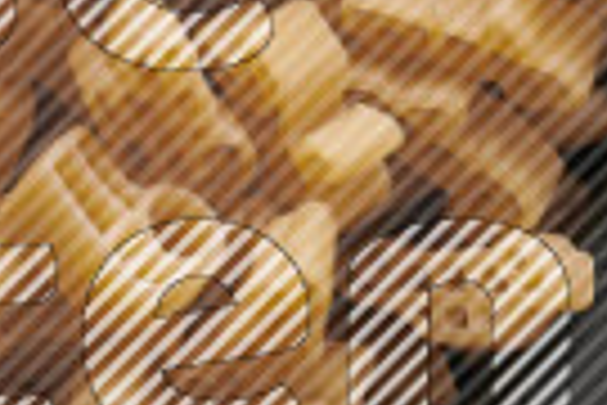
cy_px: -86
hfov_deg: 6.9
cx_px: -54
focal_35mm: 297
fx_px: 5007
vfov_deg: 4.6
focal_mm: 50
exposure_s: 1/100
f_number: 8
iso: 100
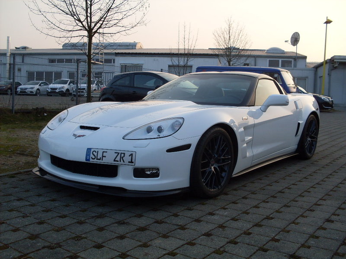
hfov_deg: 49.0
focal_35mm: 38
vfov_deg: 37.7
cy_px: 130
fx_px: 380
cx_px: 173
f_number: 2.8
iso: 80
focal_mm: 6.3
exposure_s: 1/250
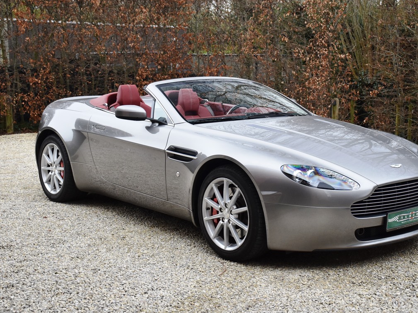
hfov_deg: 42.4
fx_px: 538
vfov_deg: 32.5
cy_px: 156
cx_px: 239
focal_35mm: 45
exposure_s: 1/160
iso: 800
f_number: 4
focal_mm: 27
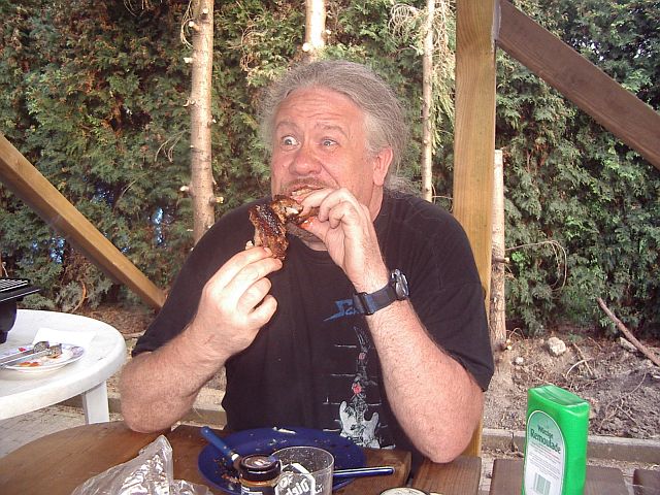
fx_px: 725
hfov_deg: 49.0
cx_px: 330
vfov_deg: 37.7
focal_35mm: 38
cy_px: 248
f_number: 2.6
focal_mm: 5.8
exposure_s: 1/60
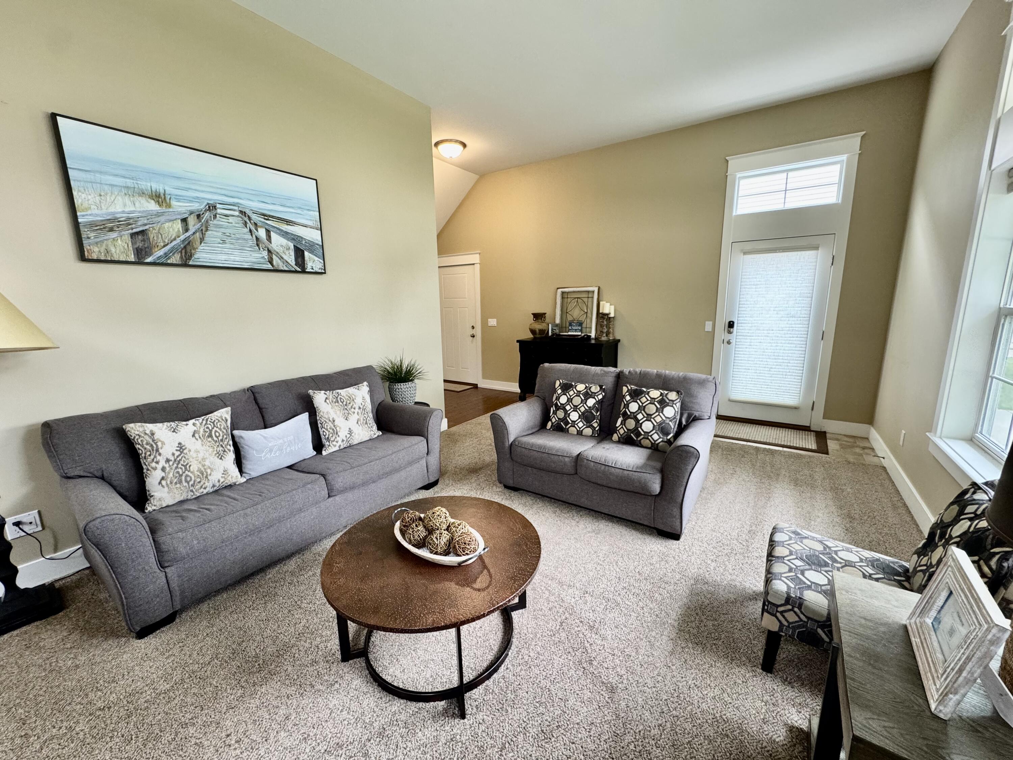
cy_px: 380
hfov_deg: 102.1
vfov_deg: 85.7
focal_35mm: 14
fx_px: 410
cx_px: 506
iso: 200
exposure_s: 1/60
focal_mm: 2.22
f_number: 2.2
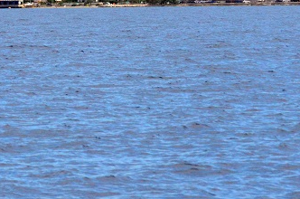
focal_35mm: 361
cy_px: -94
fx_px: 3003
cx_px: 145
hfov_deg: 5.7
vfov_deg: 3.8
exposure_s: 1/8000
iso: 1800
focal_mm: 80
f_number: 5.6
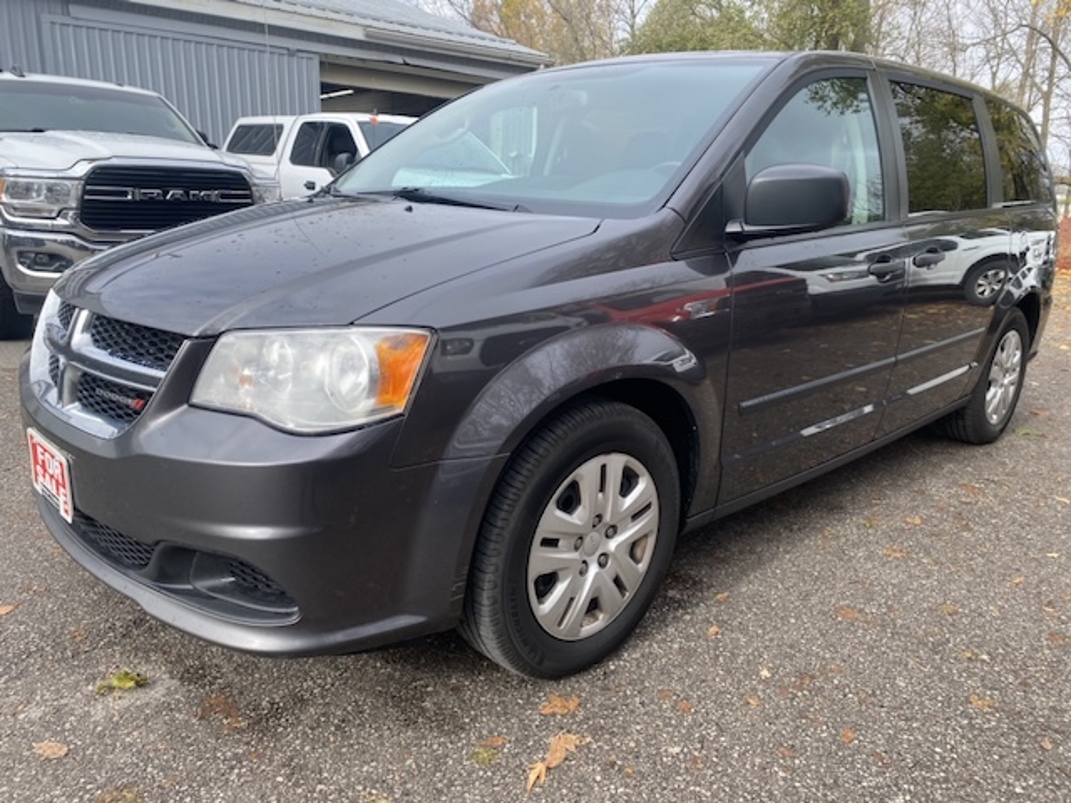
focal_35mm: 26
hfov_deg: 67.3
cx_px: 536
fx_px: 804
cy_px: 402
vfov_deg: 53.1
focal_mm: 4.25
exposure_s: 1/767
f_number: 1.8
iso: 32
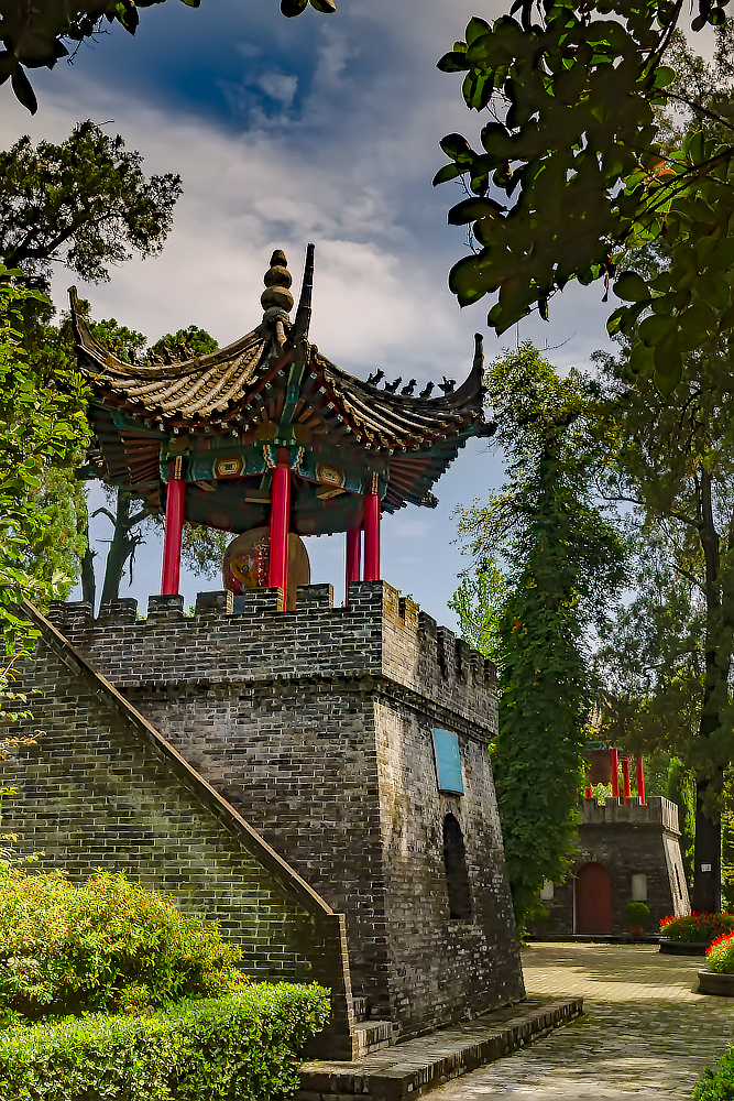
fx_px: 1009
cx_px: 367
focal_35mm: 33
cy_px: 550
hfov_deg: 40.0
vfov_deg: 57.2
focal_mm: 22
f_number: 9
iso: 100
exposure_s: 1/200
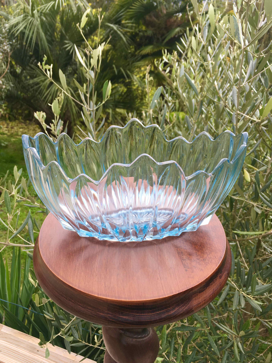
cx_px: 136
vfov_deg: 61.7
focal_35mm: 29
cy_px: 182
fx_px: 304
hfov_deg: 48.2
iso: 25
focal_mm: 4.15
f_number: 2.2
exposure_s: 1/243
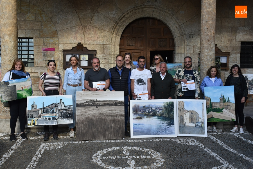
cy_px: 84
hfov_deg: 49.5
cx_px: 126
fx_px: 274
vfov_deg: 34.3
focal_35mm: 39
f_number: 8
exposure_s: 1/250
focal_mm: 26
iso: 320
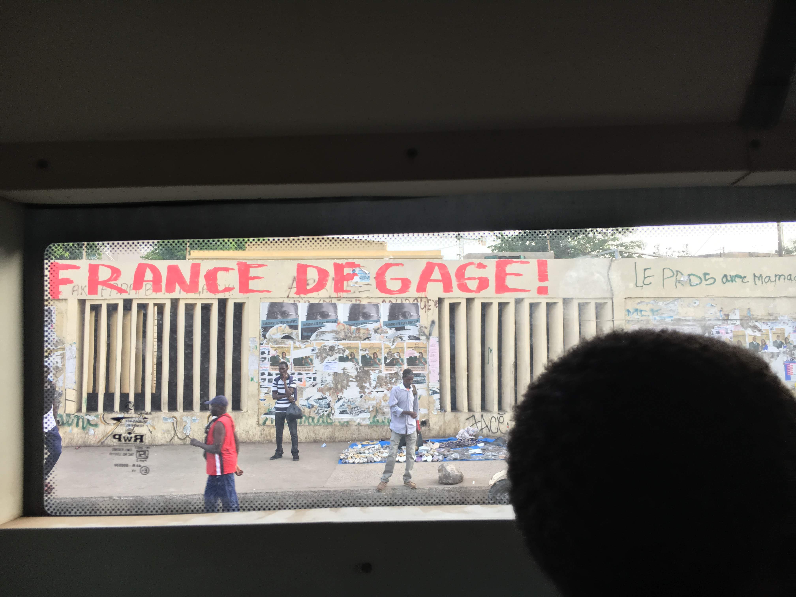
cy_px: 298
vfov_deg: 48.2
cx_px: 398
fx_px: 667
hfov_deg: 61.7
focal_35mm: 29
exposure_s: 1/100
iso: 40
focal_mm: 4.15
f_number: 2.2
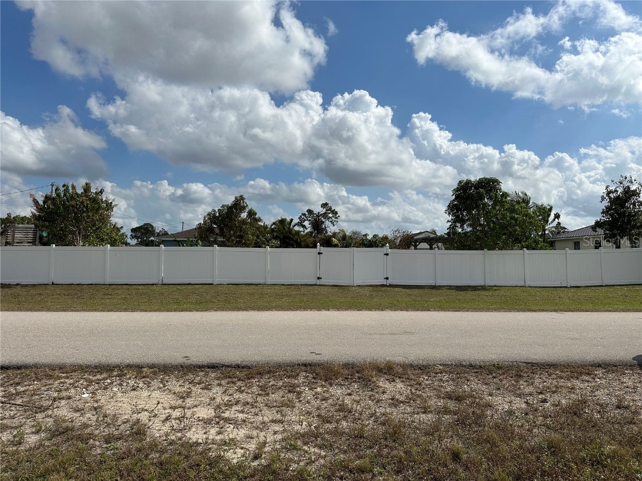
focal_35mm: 24
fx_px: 445
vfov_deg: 56.8
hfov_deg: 71.6
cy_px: 240
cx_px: 321
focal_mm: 6.86
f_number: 1.78
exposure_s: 1/13699
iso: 80
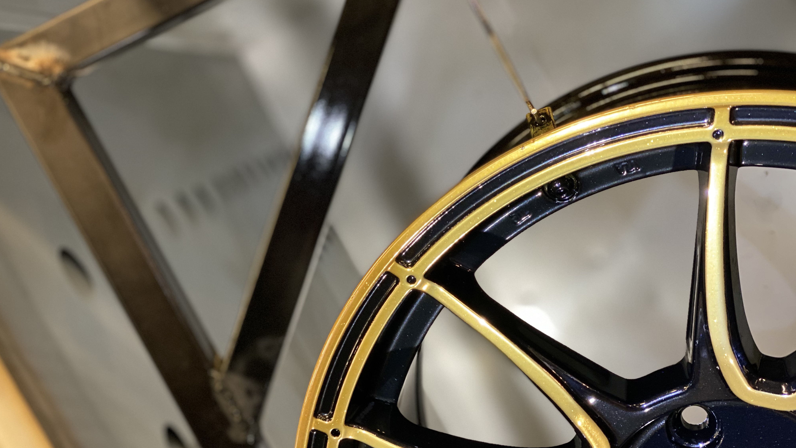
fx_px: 1203
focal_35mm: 57
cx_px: 396
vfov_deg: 21.1
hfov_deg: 36.6
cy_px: 254
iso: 200
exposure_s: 1/33
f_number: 2
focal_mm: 6
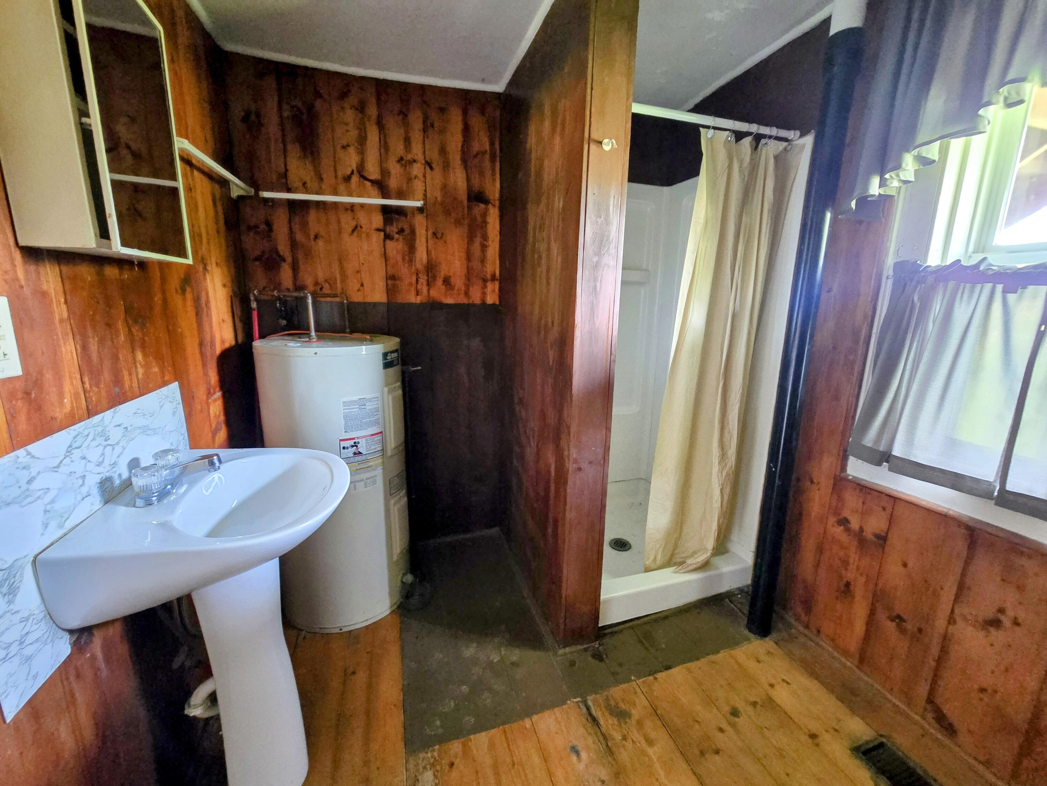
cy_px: 393
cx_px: 524
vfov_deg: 89.9
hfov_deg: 106.2
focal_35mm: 13
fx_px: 393
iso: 1250
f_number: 2.2
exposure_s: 1/24
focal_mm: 2.2
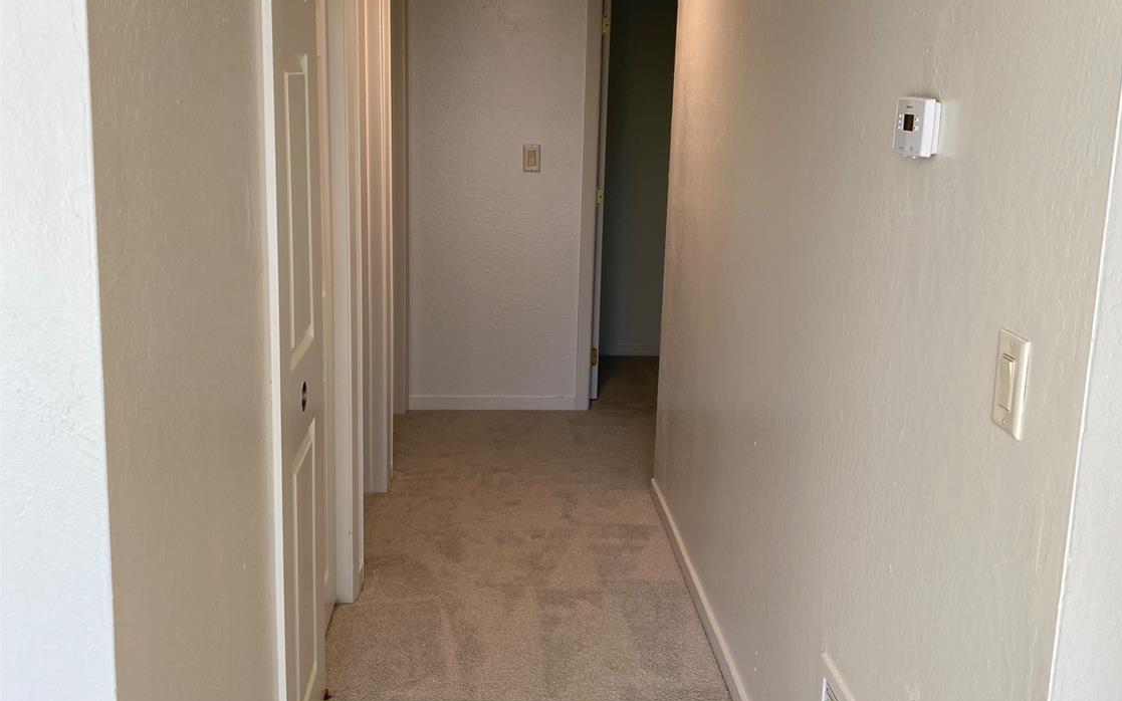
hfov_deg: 52.8
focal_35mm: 37
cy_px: 311
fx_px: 1131
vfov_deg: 34.4
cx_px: 564
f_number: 1.8
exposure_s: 1/120
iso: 50
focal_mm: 4.25
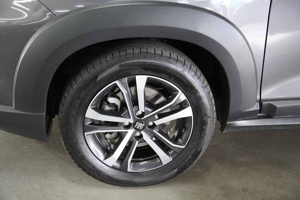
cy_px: 100
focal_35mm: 46
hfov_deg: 42.3
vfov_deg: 29.0
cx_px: 150
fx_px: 388
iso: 4000
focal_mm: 31
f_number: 2.8
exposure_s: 1/160
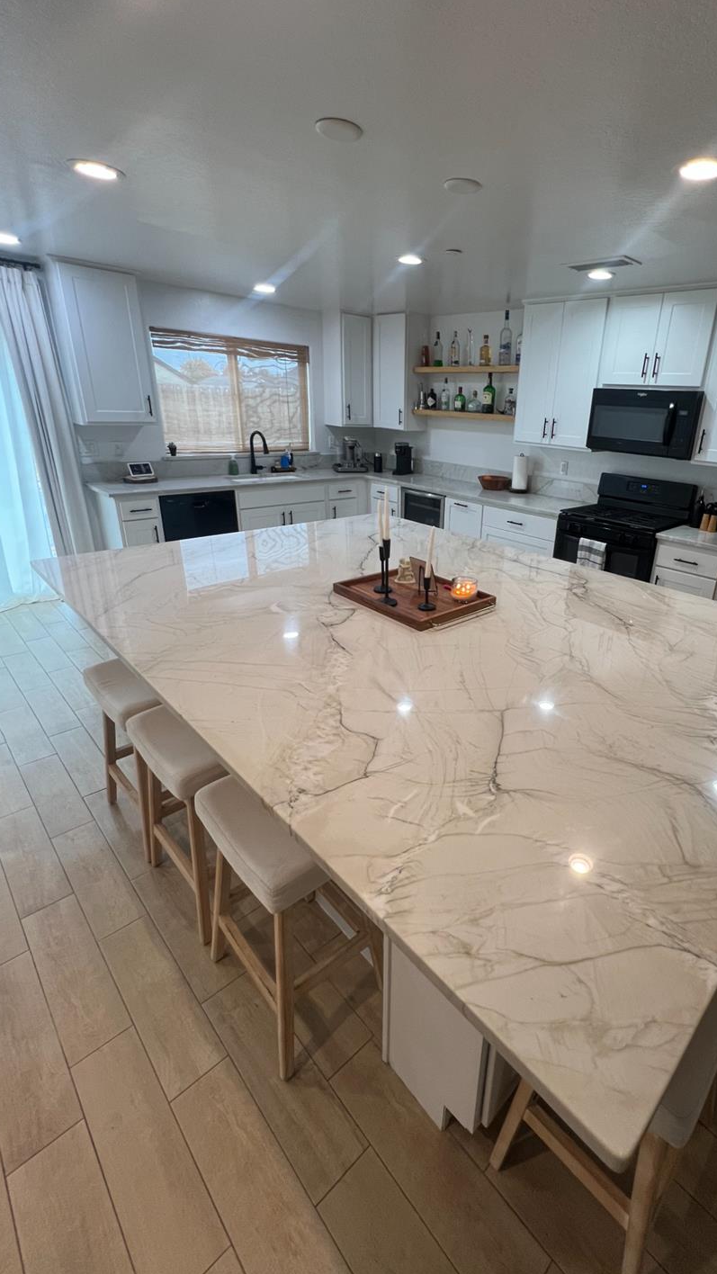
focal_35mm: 15
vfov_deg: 102.9
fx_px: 507
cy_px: 613
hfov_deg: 69.2
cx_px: 456
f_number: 1.8
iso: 160
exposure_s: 1/120
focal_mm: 1.57
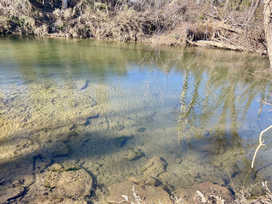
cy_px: 102
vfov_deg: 54.9
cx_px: 136
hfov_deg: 69.4
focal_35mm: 25
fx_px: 196
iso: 32
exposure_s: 1/581
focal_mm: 5.1
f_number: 1.6
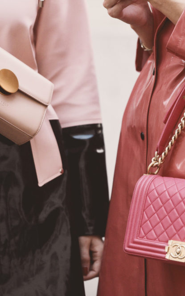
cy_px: 148
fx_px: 2291
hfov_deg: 4.6
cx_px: 109
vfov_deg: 7.4
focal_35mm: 284
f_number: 2.8
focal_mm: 185
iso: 3600
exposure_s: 1/400
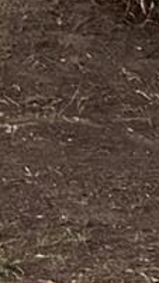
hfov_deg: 5.3
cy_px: -411
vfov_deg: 9.0
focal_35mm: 216
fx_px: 1620
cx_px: -293
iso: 400
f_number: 1.5
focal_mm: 5.7
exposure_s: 1/60
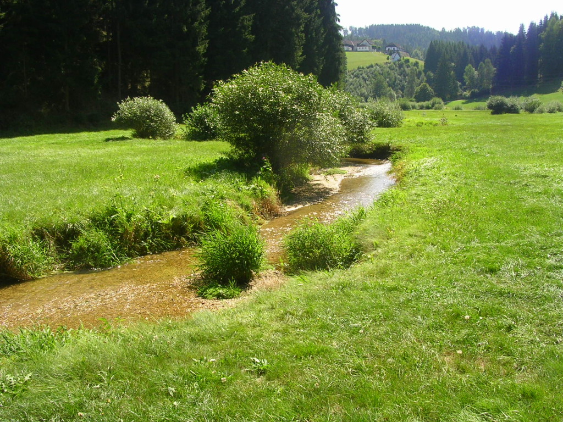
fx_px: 618
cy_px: 211
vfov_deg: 37.7
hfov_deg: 49.0
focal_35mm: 38
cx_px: 282
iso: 50
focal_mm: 5.8
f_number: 5.6
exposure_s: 1/147
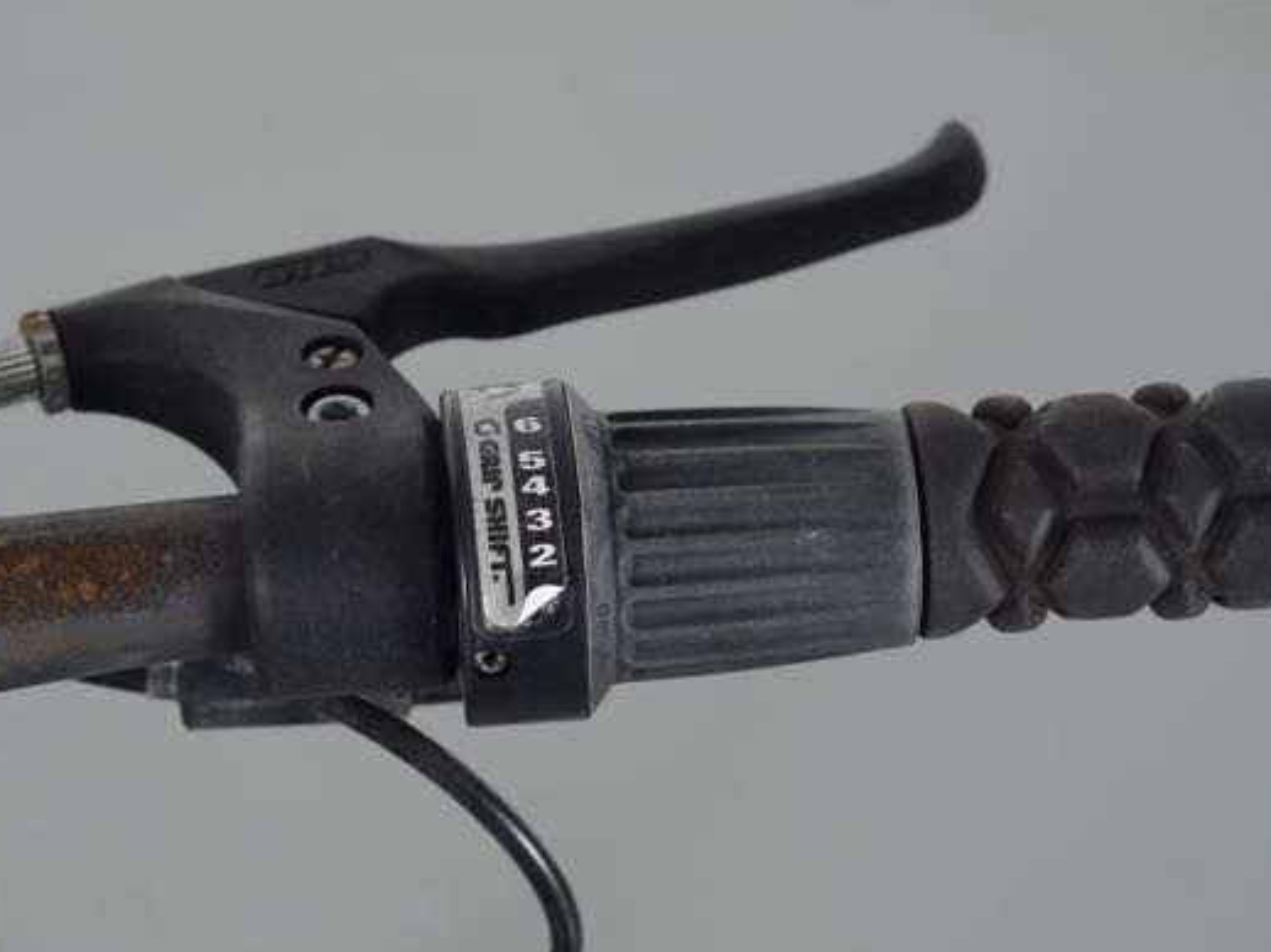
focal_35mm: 89
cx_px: 518
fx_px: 3266
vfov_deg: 16.6
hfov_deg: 22.0
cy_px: 515
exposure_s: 1/125
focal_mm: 50
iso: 100
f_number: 5
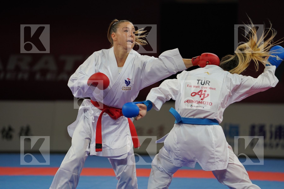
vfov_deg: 6.9
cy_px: 94
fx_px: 1578
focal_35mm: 200
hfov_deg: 10.3
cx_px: 142
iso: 1000
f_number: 2.8
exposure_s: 1/1000
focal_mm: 200
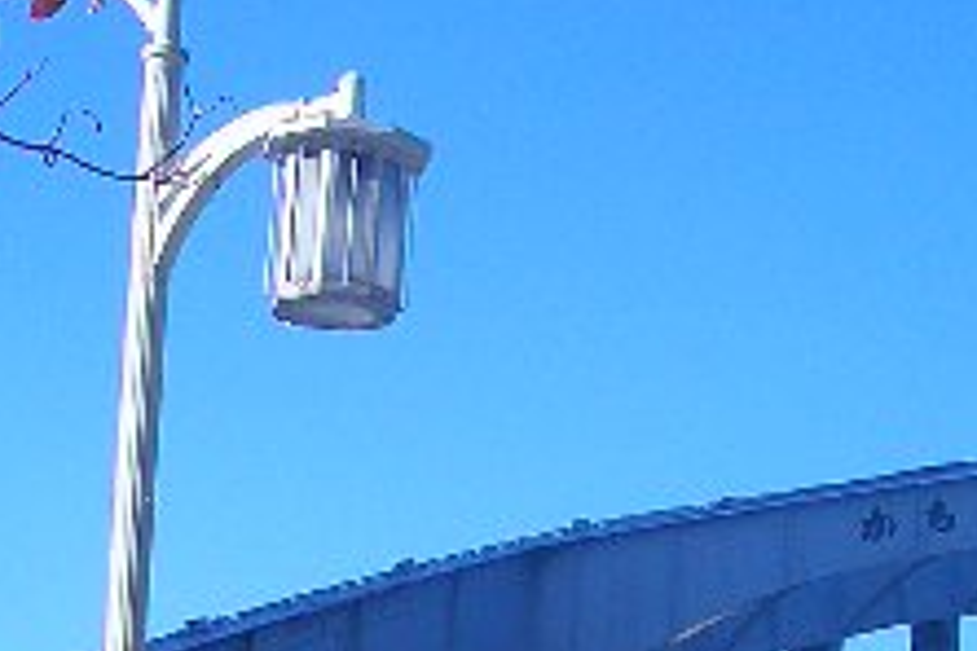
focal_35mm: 105
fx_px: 2849
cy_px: 550
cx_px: 594
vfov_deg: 13.0
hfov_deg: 19.4
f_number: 4.3
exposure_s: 1/400
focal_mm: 5.8
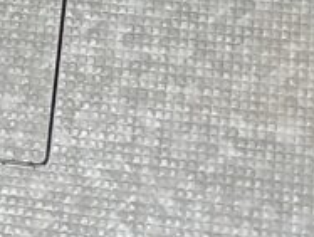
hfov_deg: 12.6
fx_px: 1391
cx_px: -69
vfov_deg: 8.6
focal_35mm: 153
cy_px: -390
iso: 125
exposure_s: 1/50
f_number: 1.8
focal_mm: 3.99
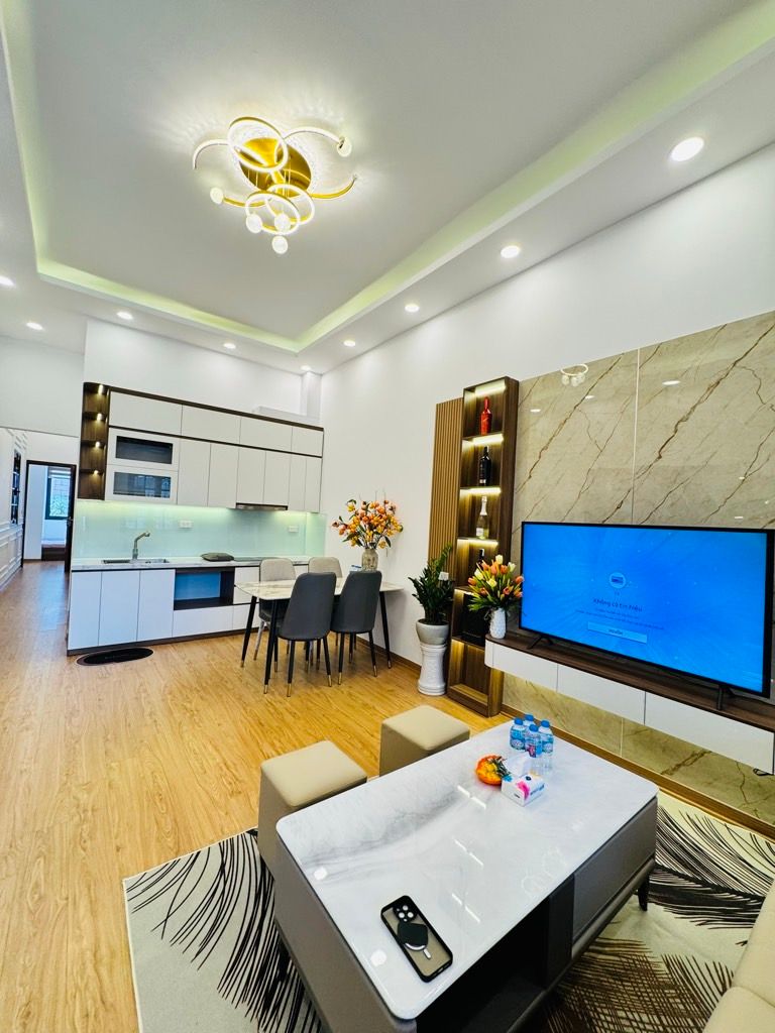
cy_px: 516
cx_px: 388
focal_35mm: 14
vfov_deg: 102.1
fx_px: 418
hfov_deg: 85.7
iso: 125
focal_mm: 2.22
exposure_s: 1/100
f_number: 2.2
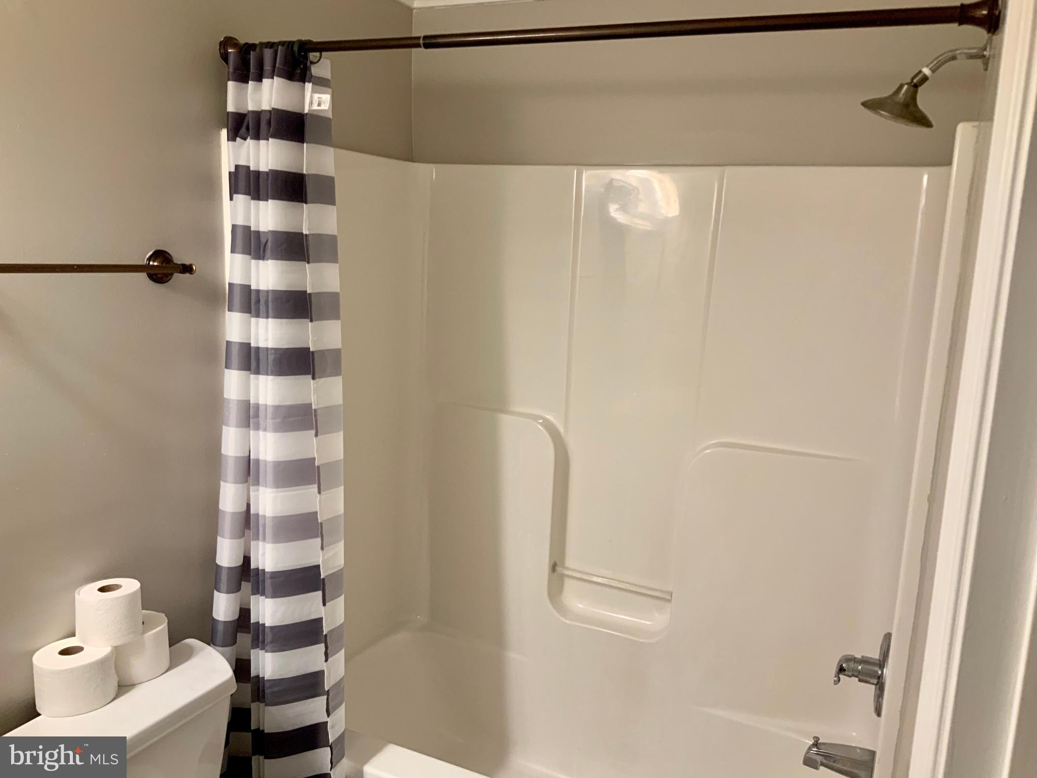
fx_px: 869
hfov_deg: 61.7
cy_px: 389
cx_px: 518
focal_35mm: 29
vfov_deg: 48.2
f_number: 1.8
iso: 80
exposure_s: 1/60
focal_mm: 3
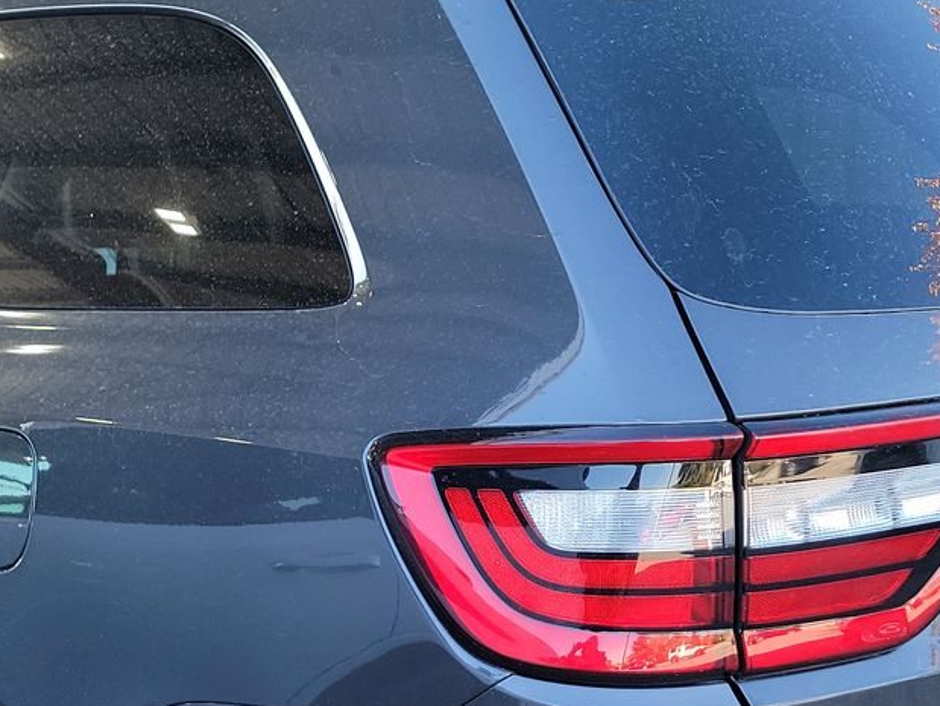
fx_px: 1685
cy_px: 615
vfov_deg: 23.2
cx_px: 295
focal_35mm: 62
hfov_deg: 30.9
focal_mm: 6.7
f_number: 1.8
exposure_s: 1/59
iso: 58
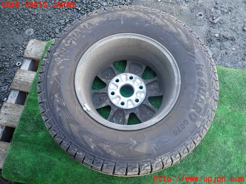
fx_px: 213
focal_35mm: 30
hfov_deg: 60.0
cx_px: 123
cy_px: 92
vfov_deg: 46.8
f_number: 2.3
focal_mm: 5.4
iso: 100
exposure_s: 1/80
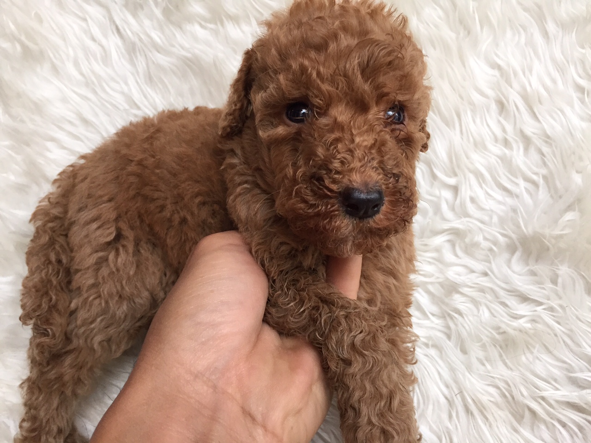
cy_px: 222
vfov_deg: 48.2
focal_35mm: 29
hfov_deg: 61.7
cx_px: 296
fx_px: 495
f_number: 2.2
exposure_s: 1/30
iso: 50
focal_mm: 4.15
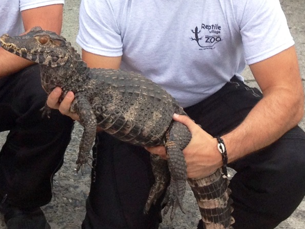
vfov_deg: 12.1
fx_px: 1058
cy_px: -47
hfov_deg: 16.3
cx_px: 58
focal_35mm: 120
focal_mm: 4.28
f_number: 2.4
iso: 50
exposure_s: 1/269
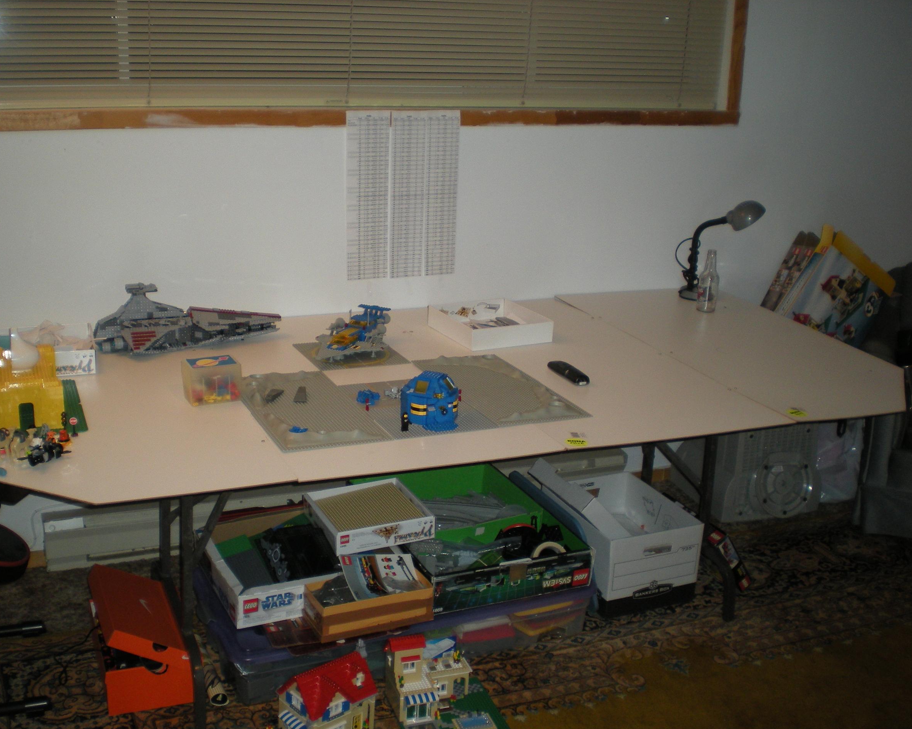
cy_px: 364
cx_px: 425
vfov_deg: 37.3
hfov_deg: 45.8
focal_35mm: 40
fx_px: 1080
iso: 125
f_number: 3.1
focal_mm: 6.3
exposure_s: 1/60
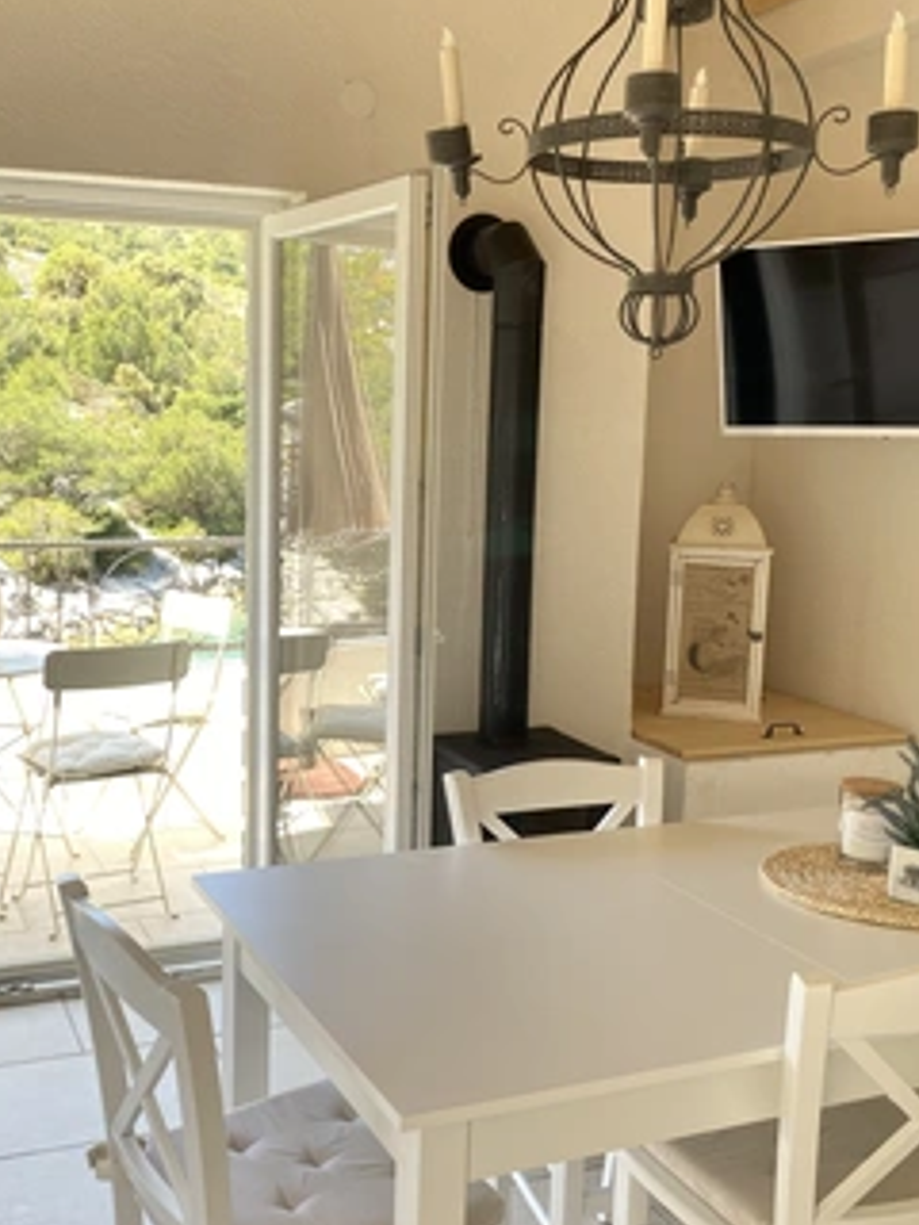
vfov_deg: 47.9
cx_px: 329
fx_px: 1381
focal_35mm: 39
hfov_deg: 36.5
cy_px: 628
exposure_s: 1/122
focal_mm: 4.25
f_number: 1.8
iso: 40
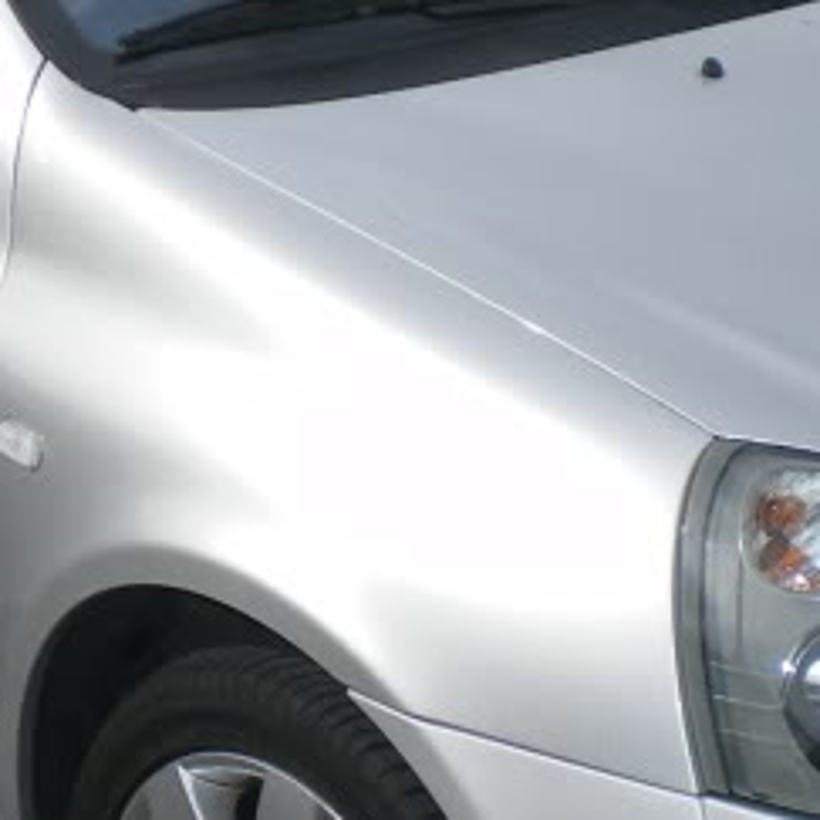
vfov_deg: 13.0
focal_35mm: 134
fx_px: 3591
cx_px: 351
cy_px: 297
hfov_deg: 13.0
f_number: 4.6
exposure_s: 1/500
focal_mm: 6.3
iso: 64
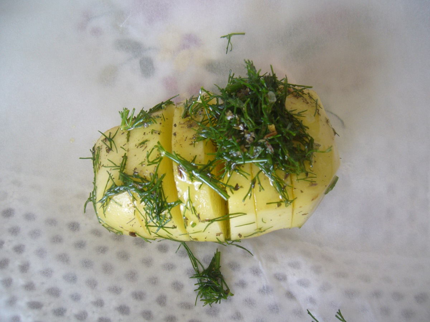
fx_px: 435
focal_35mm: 35
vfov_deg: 40.7
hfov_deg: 52.6
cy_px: 161
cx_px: 215
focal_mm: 5.8
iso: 80
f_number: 2.8
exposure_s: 1/20
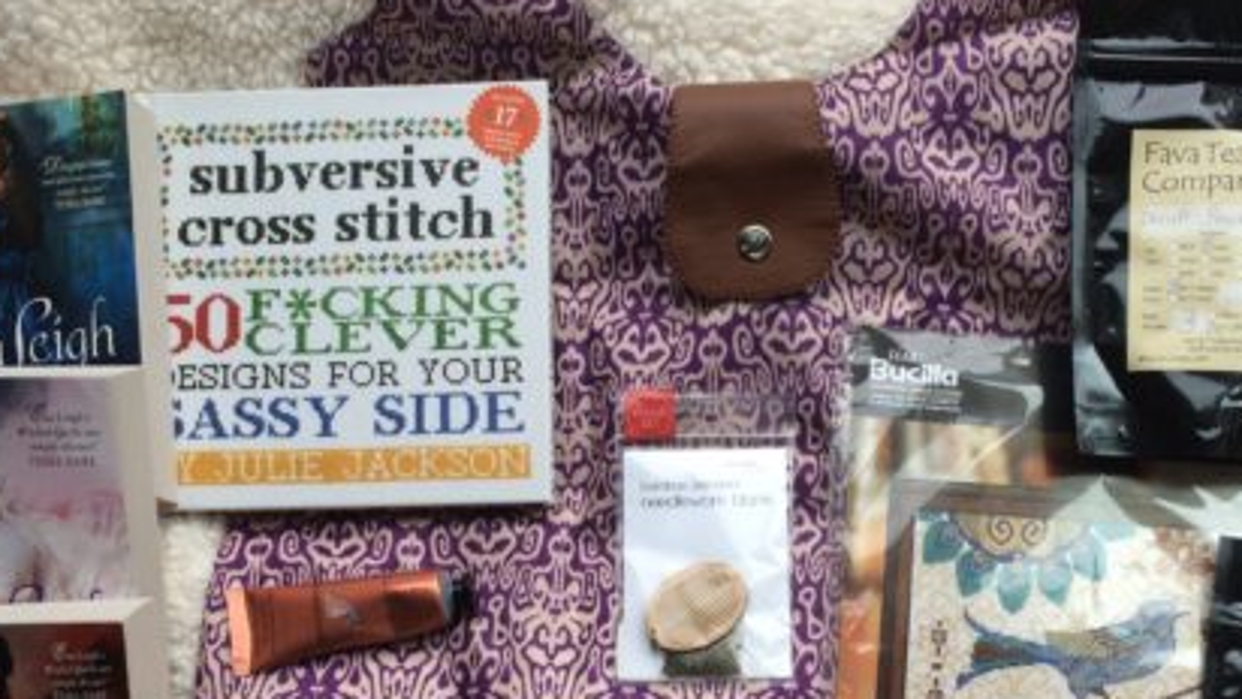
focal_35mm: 46
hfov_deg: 44.5
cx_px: 672
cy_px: 524
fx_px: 1515
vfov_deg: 25.7
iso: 64
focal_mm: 4.15
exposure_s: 1/120
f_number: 2.2
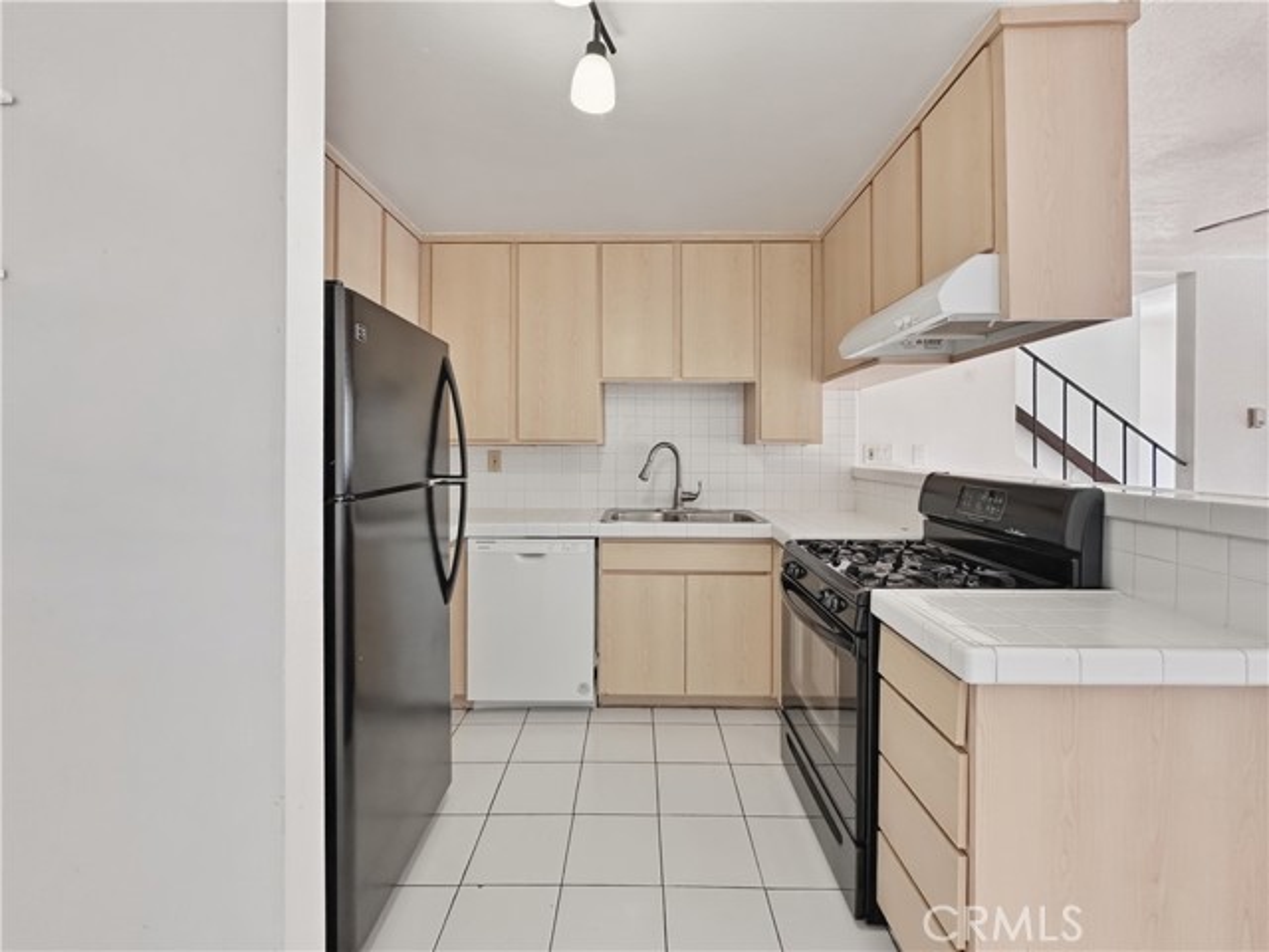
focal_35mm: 14
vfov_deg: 85.7
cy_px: 476
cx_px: 634
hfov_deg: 102.1
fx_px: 513
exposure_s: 1/60
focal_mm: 2.2
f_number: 2.2
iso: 160
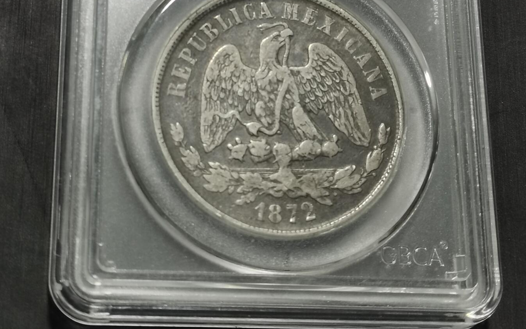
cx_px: 264
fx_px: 1261
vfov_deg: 14.6
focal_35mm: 88
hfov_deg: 23.6
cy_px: 9
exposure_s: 1/90
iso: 64
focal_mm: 5.58
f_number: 1.8
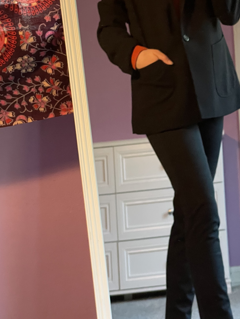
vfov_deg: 20.8
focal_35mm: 94
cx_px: 197
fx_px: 869
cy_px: 111
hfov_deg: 15.6
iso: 640
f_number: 2
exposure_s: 1/60
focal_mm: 6
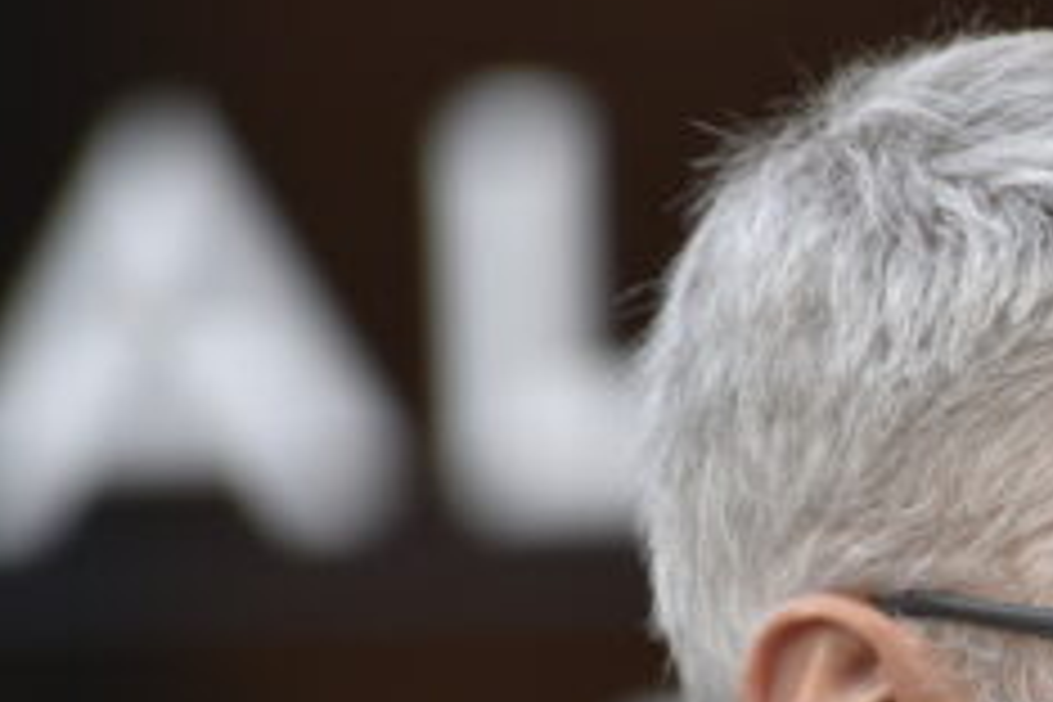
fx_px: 31471
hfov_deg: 1.9
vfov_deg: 1.3
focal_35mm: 1076
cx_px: 1269
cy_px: 837
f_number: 5.6
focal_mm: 400
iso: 500
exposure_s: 1/500
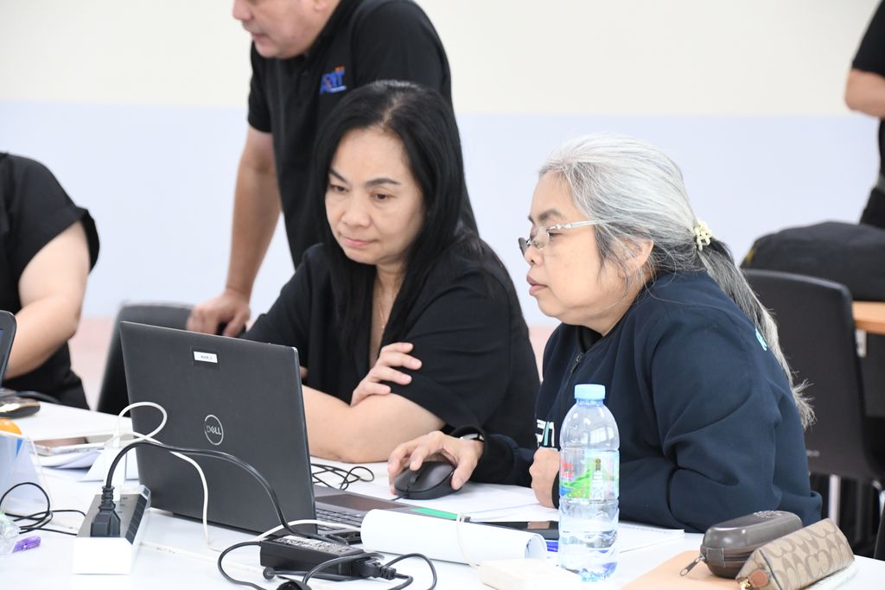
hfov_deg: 16.1
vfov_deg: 10.8
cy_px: 295
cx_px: 442
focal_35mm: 127
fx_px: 3122
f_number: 5.3
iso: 2800
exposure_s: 1/80
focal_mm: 85
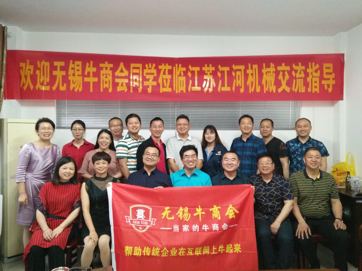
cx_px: 181
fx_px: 220
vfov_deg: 63.4
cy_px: 136
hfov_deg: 79.0
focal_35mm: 21
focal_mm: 3.66
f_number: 2.2
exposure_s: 1/33.3
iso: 527
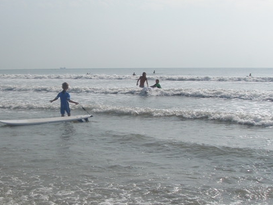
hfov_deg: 32.2
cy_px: 110
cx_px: 77
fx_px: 465
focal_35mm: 59
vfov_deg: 24.8
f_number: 6.3
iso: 80
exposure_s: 1/800
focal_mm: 6.7
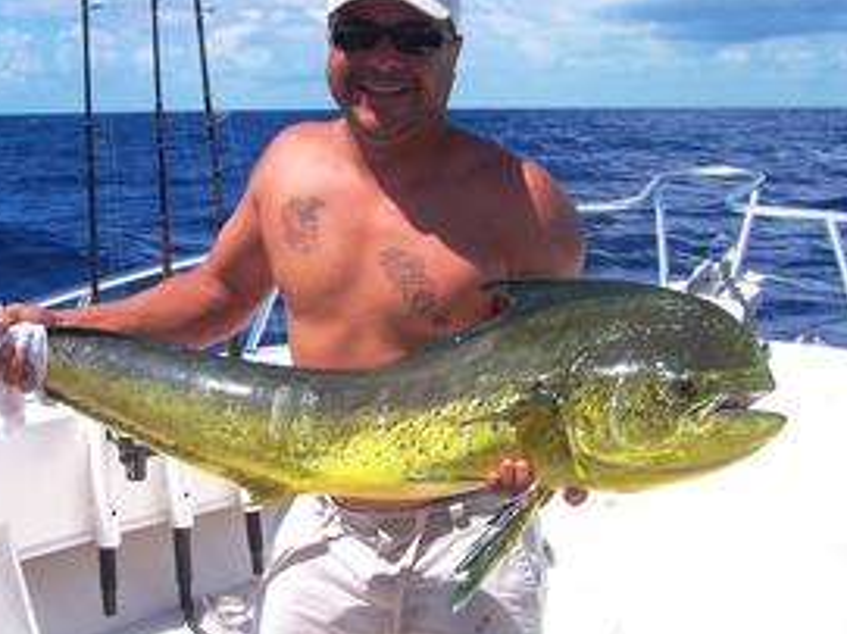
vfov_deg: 26.0
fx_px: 1370
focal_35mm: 56
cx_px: 273
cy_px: 261
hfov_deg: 34.0
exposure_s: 1/500
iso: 80
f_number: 5.6
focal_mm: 6.3
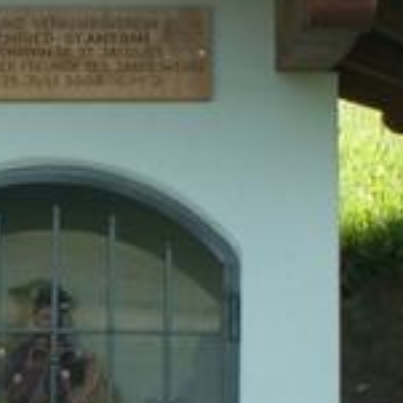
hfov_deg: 13.2
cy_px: 181
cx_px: 51
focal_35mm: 131
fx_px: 1725
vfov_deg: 13.3
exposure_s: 1/100
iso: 50
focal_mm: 5.86
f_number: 4
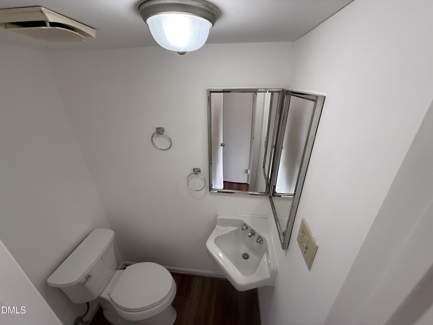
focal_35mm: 14
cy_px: 162
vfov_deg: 85.7
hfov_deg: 102.1
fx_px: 175
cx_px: 216
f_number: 2.2
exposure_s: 1/99
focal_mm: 2.22
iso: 160
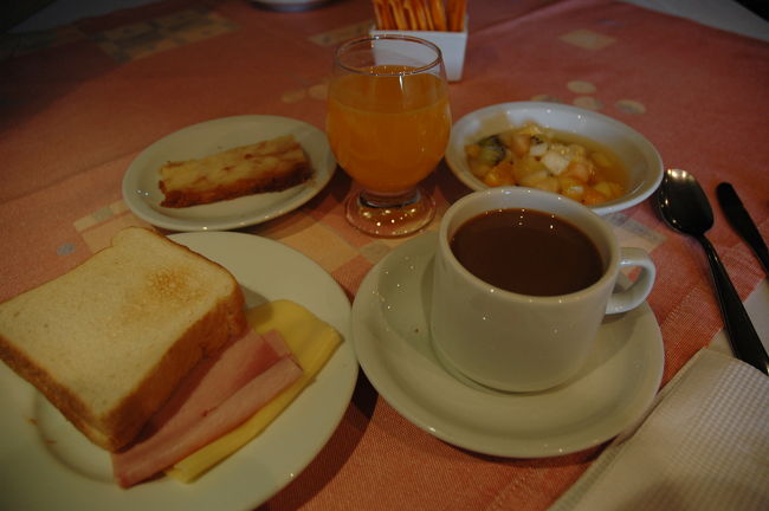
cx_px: 384
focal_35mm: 27
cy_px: 256
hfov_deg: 67.4
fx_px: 576
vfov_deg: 47.8
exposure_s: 1/50
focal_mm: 18
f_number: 3.5
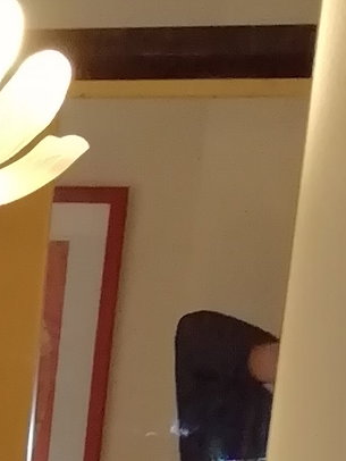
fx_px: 2237
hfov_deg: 8.2
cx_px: -481
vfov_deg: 10.8
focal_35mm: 168
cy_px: 884
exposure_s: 1/33.3
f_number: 2.2
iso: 160
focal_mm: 3.21
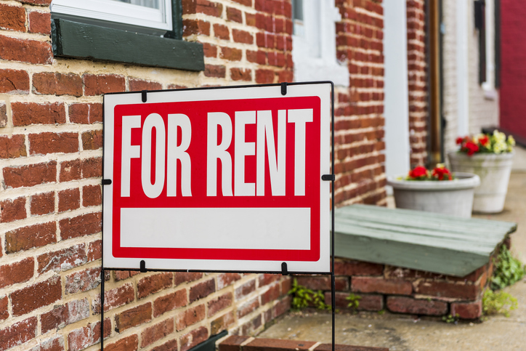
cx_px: 263
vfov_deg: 19.5
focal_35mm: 70
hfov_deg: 28.8
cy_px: 176
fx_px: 1023
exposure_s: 1/250
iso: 64
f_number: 4
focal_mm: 70
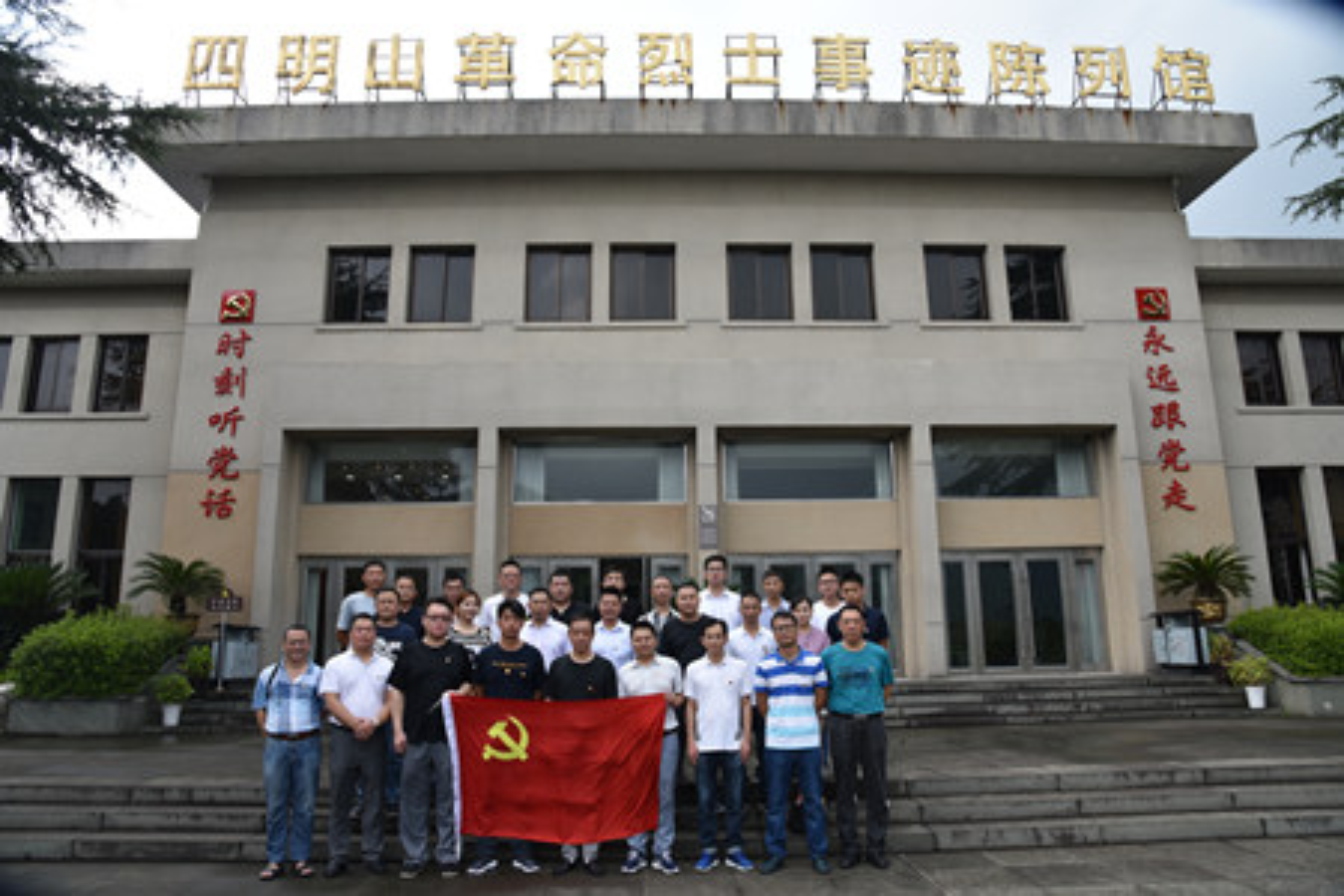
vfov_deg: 53.1
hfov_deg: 73.7
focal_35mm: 24
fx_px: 896
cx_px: 672
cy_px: 448
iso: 400
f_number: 7.1
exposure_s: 1/200
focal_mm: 24
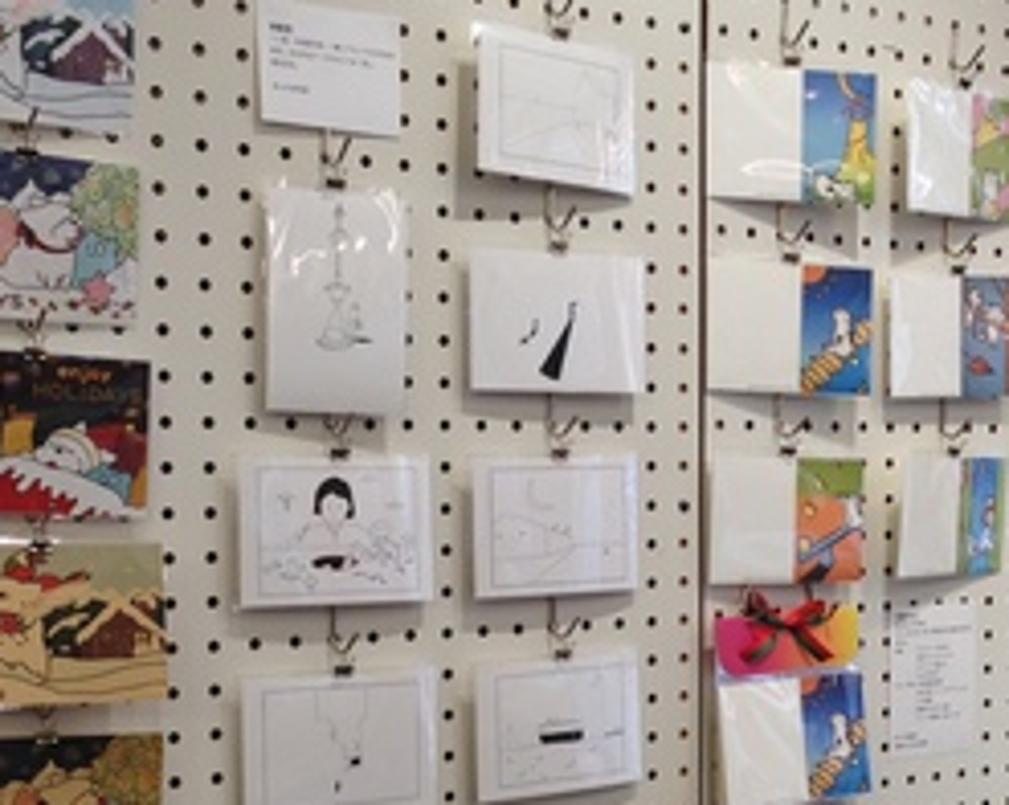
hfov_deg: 28.3
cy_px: 652
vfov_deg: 22.4
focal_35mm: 67
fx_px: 1998
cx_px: 574
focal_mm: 4.13
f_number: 2.4
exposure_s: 1/30
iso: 50
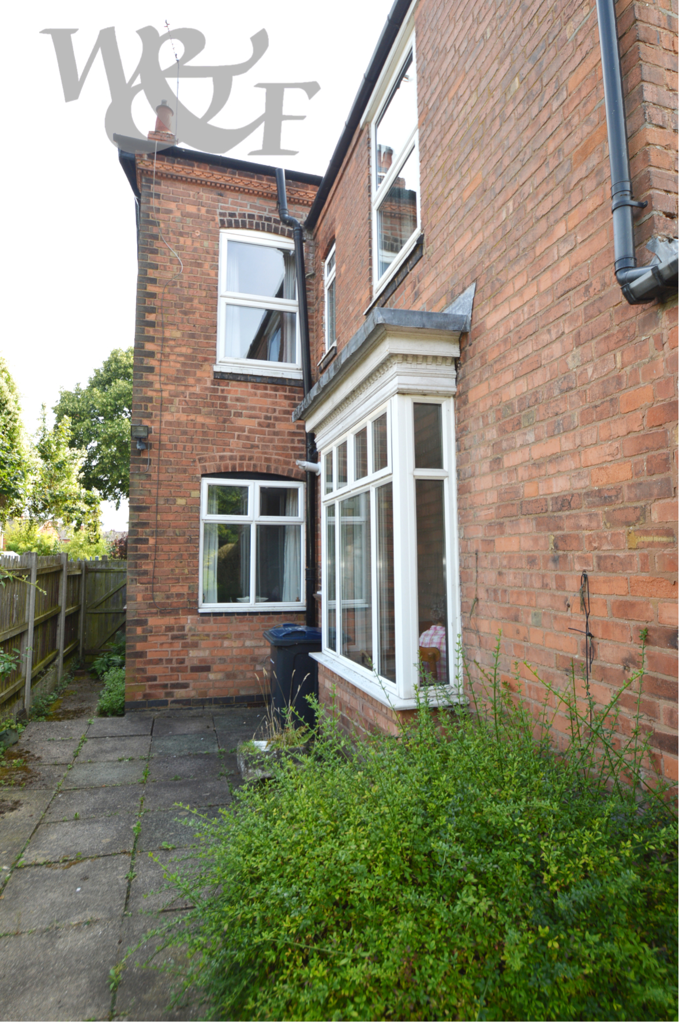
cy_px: 511
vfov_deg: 85.5
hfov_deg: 63.1
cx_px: 340
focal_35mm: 20
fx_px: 553
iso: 100
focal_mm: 13
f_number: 6.3
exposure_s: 1/160
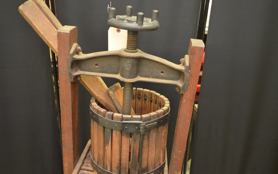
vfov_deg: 39.4
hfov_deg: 59.7
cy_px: 91
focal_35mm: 32
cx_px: 141
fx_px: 242
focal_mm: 20
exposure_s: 1/60
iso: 3200
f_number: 4.5
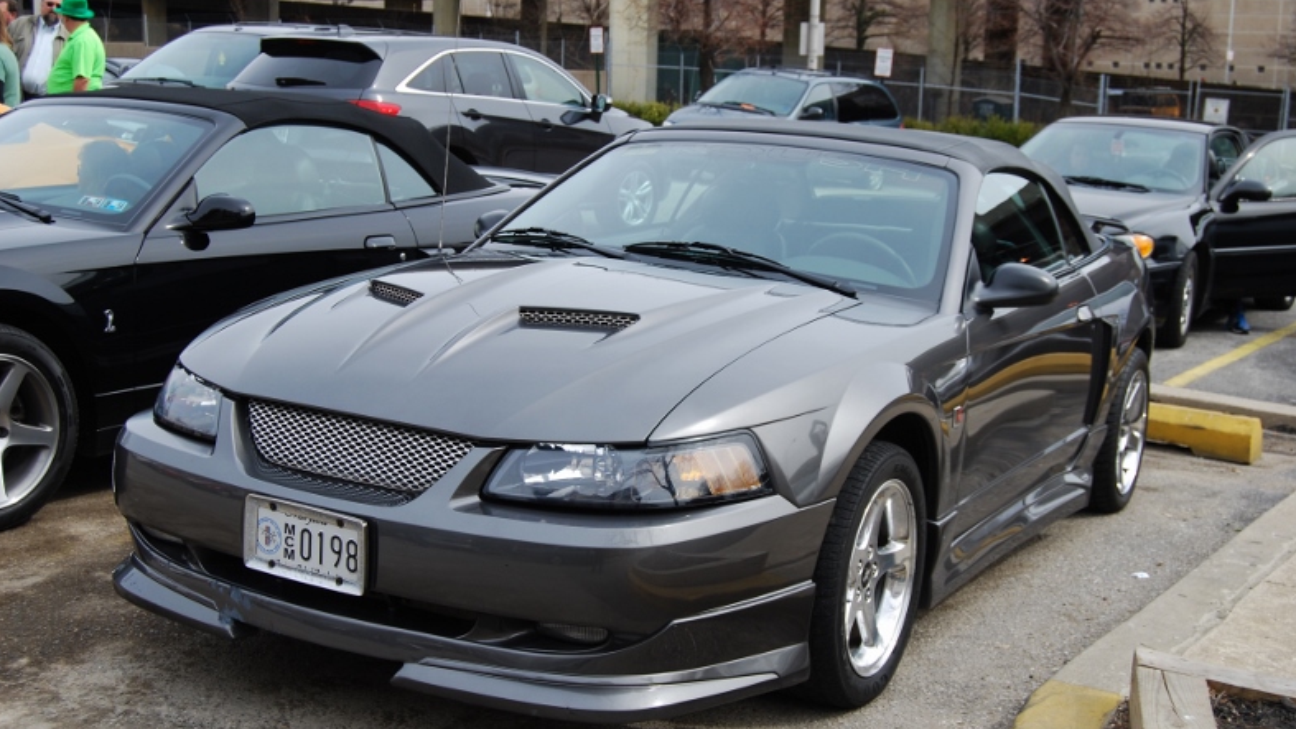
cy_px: 360
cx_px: 641
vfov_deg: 24.9
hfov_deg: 42.9
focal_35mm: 48
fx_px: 1650
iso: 100
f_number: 7.1
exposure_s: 1/200
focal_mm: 30
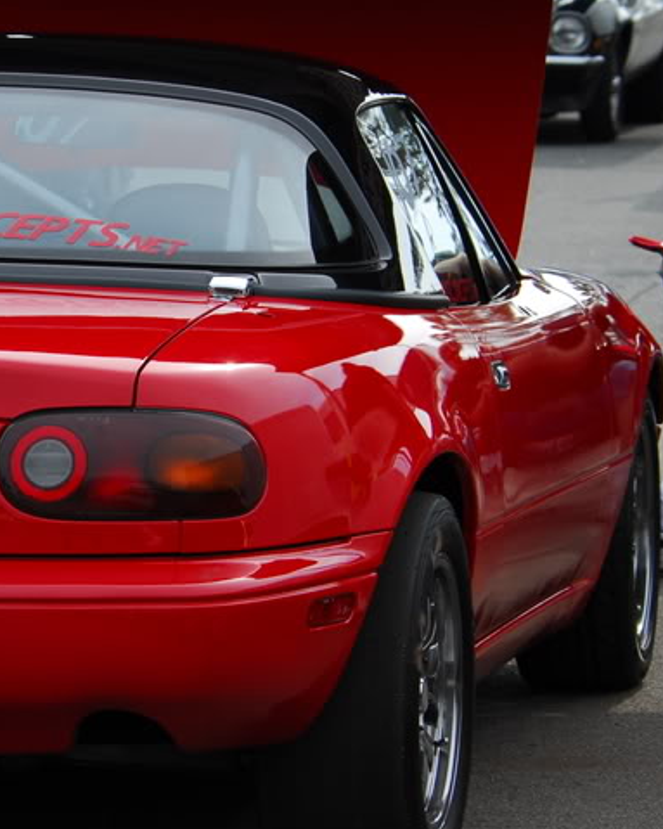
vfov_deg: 8.0
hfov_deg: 6.4
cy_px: 382
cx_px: 46
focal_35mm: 241
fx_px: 5913
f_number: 7.1
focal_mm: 80
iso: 100
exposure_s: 1/180
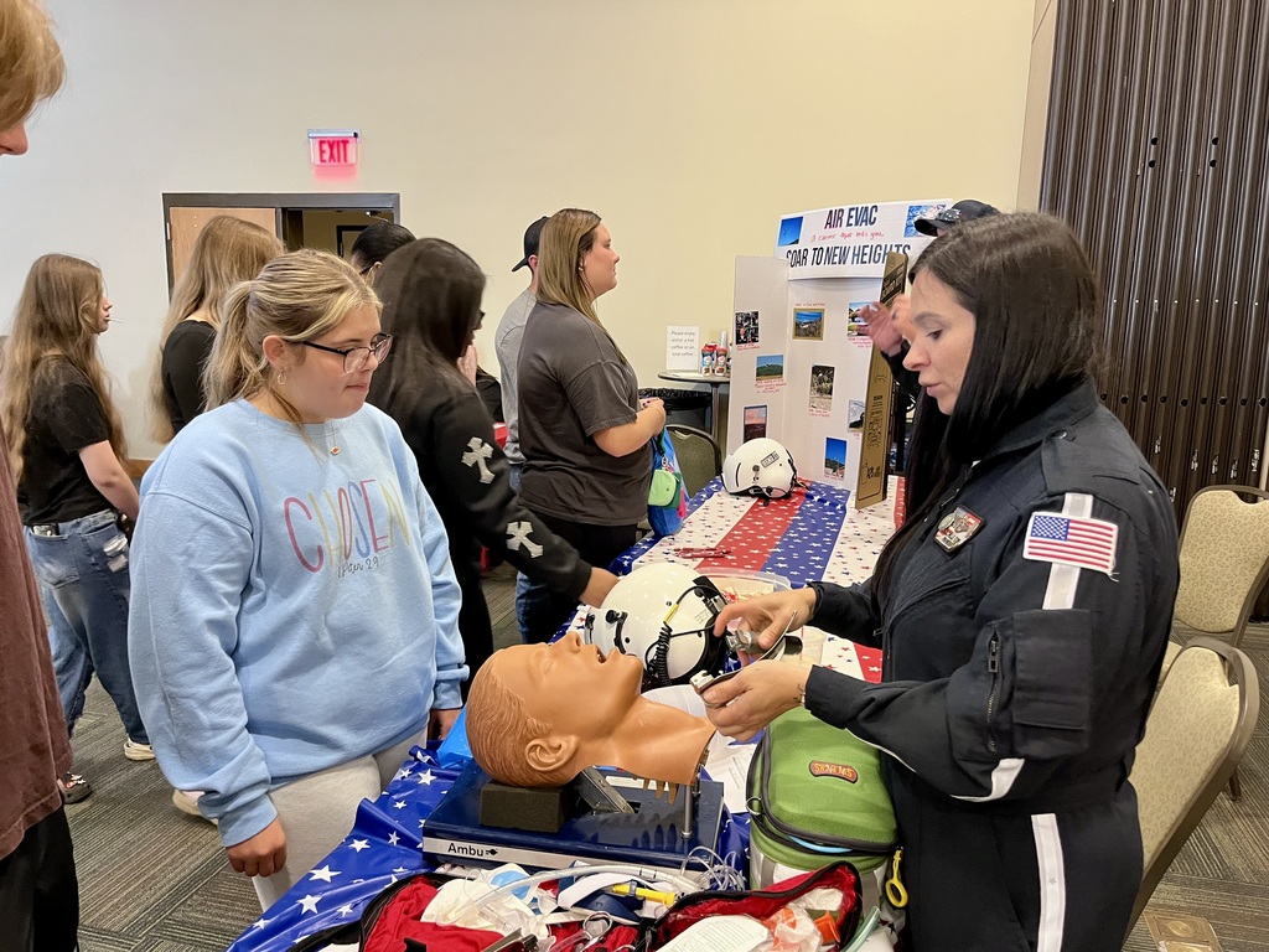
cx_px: 634
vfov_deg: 53.1
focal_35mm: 26
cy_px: 476
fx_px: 953
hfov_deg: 67.3
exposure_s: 1/60
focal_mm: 5.1
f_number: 1.6
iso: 250
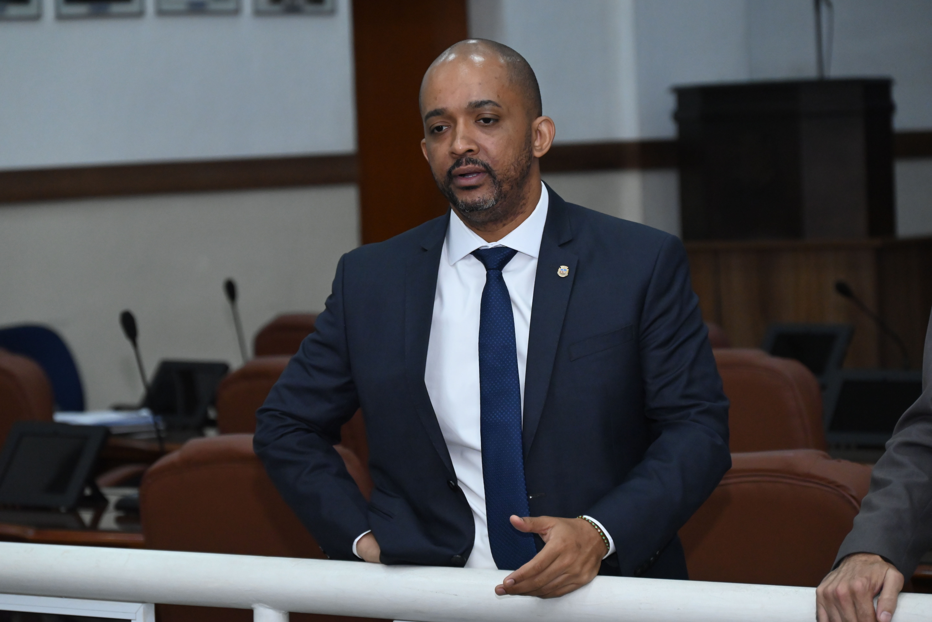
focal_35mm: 125
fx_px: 3237
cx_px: 466
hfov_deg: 16.4
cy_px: 311
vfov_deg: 11.0
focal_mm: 125
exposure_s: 1/200
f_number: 6.3
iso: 5000
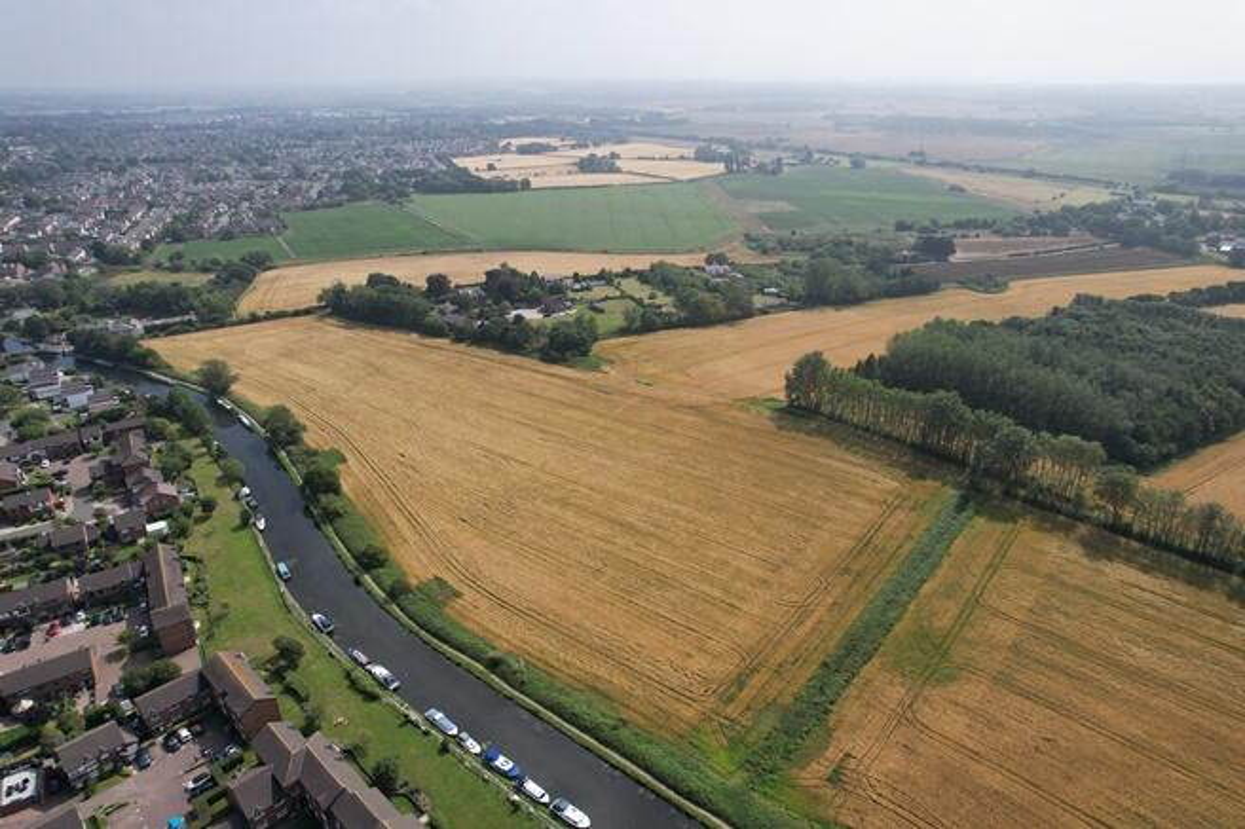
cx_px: 622
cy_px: 414
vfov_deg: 57.2
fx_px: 761
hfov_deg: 78.6
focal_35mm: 22
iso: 200
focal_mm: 8.38
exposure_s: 1/3000
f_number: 2.8
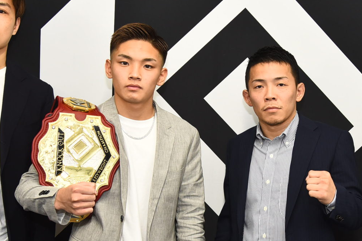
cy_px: 163
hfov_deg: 30.9
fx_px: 654
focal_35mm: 65
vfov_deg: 20.8
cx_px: 217
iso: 1250
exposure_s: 1/200
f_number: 4
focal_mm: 34
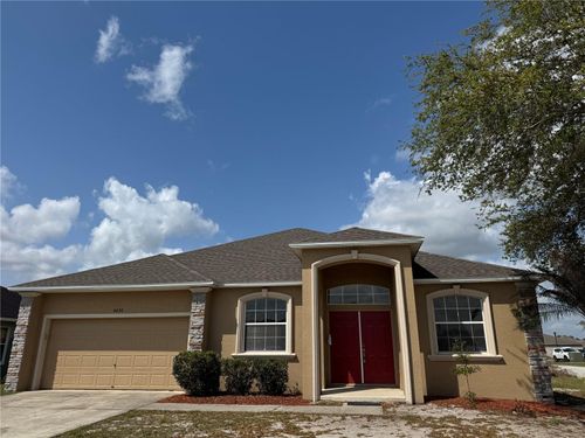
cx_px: 292
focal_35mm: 24
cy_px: 219
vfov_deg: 56.8
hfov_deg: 71.6
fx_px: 406
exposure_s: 1/7937
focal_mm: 6.76
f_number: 1.78
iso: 80
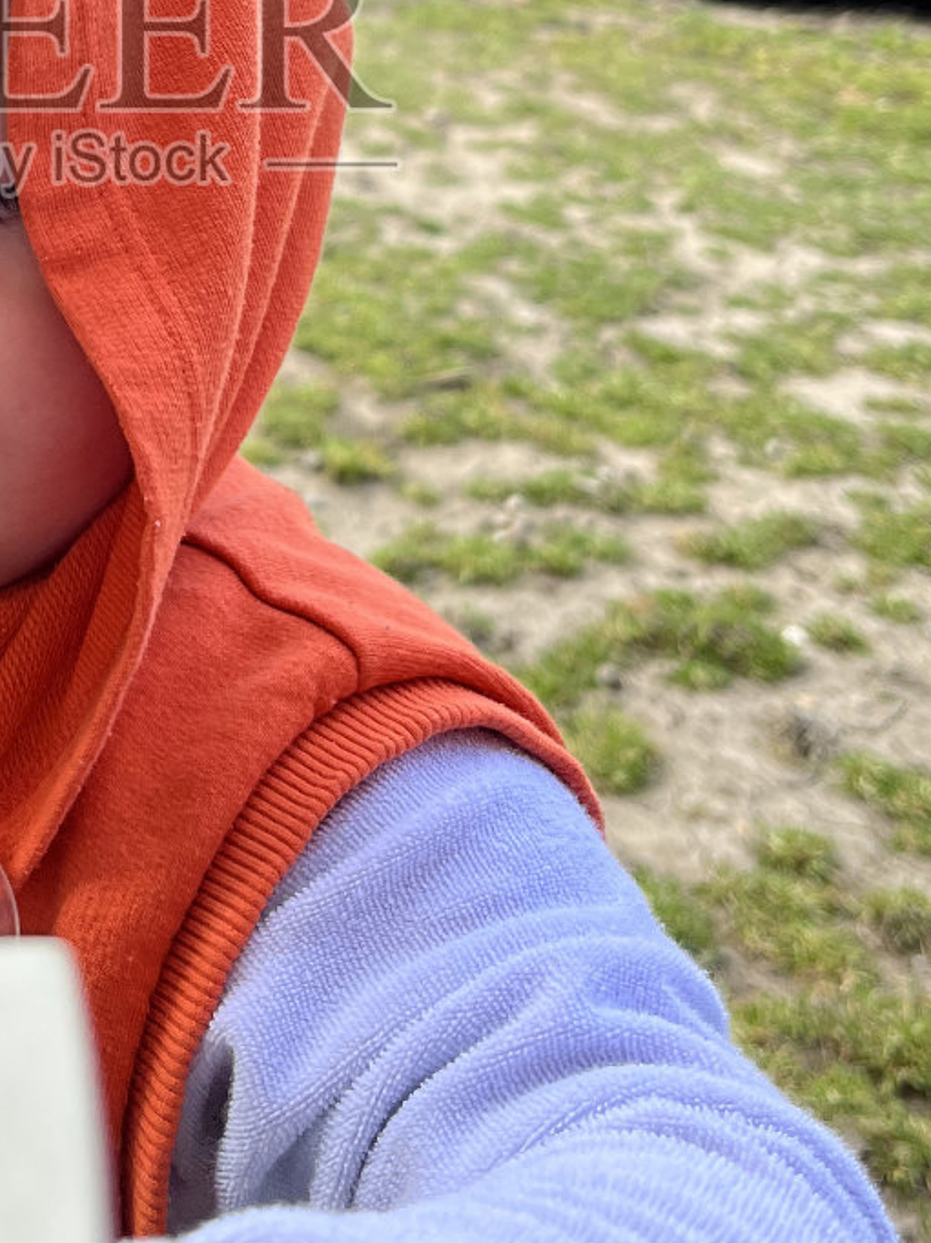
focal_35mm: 61
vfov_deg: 30.0
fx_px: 2189
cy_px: 75
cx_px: 95
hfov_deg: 23.4
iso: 50
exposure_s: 1/563
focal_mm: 5.1
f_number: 1.6
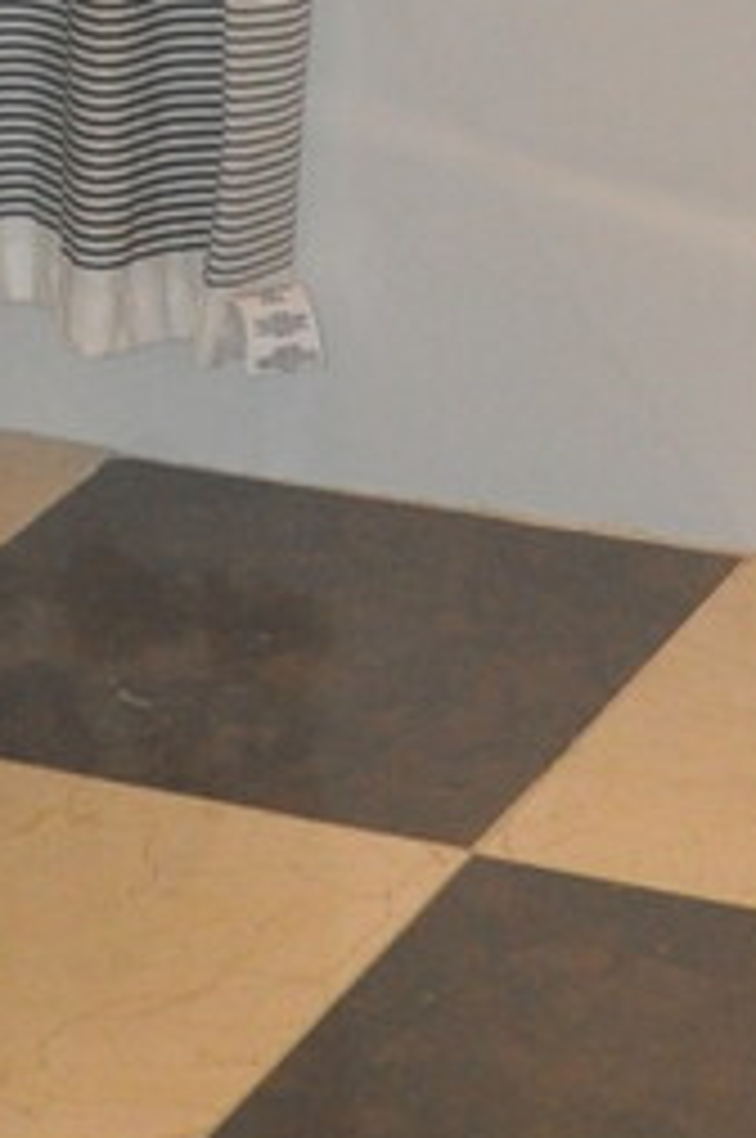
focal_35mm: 160
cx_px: -104
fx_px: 5053
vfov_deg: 11.6
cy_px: -1107
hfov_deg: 8.5
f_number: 3.5
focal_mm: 18
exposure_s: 1/60
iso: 800
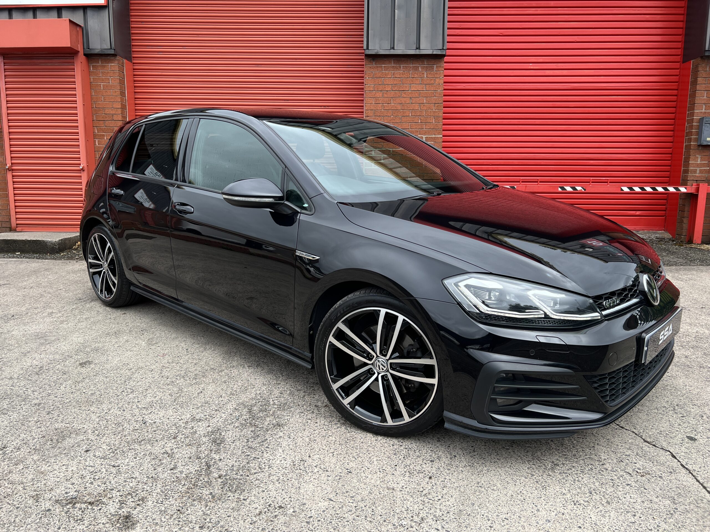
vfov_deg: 53.1
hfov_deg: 67.3
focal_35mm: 26
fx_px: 533
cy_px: 266
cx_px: 355
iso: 50
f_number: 1.5
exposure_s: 1/1575
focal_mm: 5.7
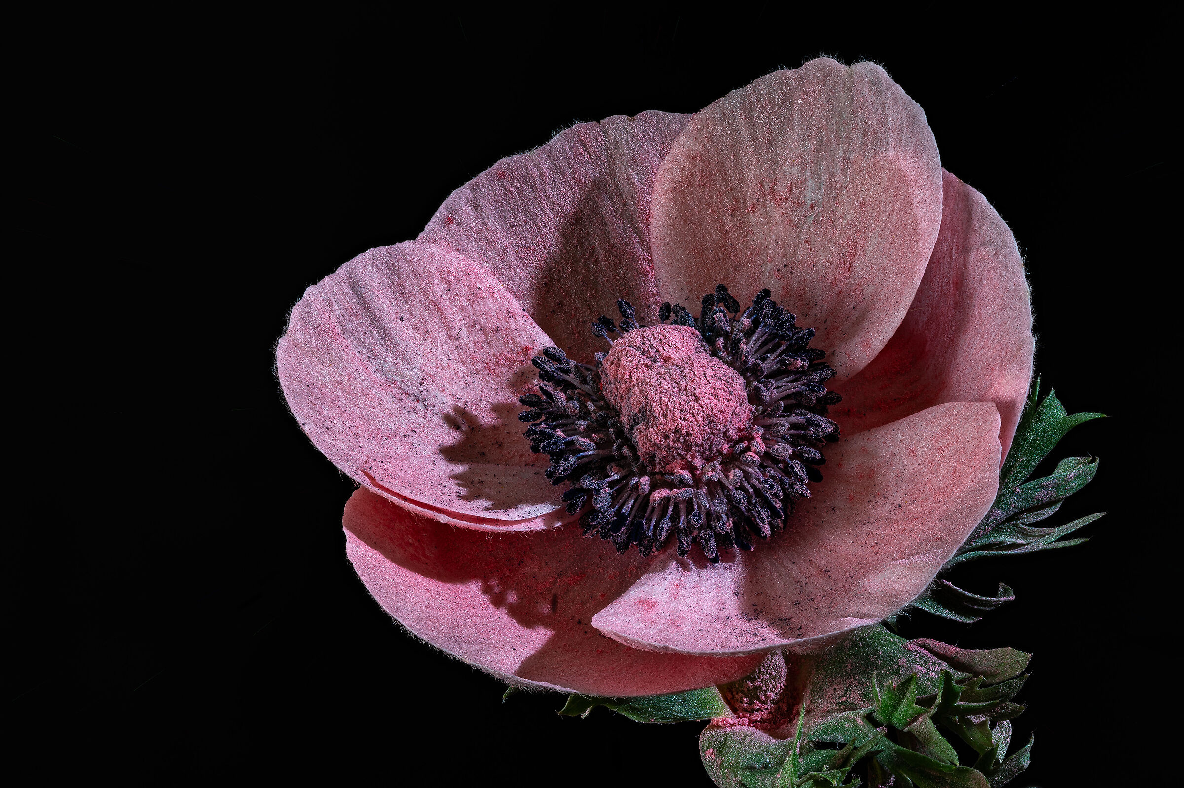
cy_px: 394
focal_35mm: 105
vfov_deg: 13.0
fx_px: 3451
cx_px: 592
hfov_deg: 19.5
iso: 100
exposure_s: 1/6
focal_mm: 105
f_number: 14
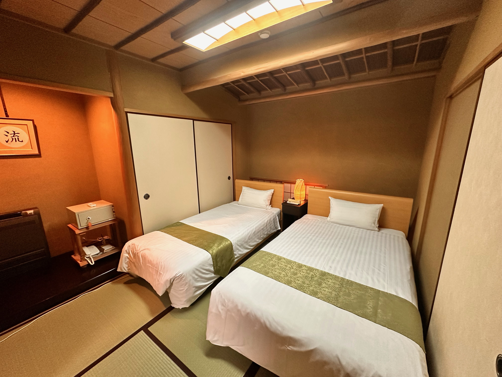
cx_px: 251
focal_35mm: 14
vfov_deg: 85.7
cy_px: 188
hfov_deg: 102.1
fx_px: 203
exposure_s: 1/60
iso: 400
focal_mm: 2.22
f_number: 2.2
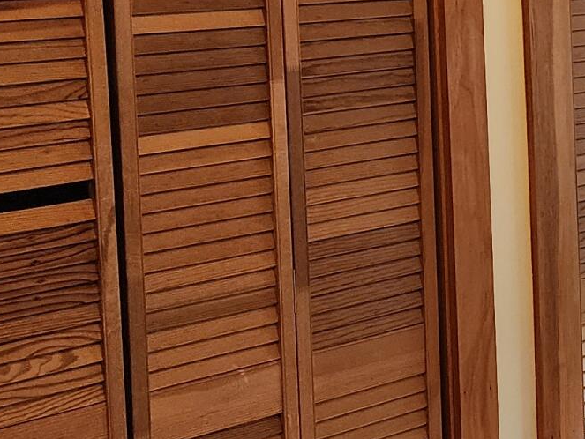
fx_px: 1759
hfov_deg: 16.7
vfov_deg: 14.1
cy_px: 38
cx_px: 945
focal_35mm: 104
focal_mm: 6.4
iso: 500
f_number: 1.8
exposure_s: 1/120
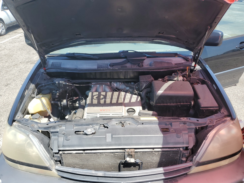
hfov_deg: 67.3
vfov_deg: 53.1
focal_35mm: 26
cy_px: 92
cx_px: 122
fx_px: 183
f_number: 1.5
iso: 50
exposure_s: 1/1111
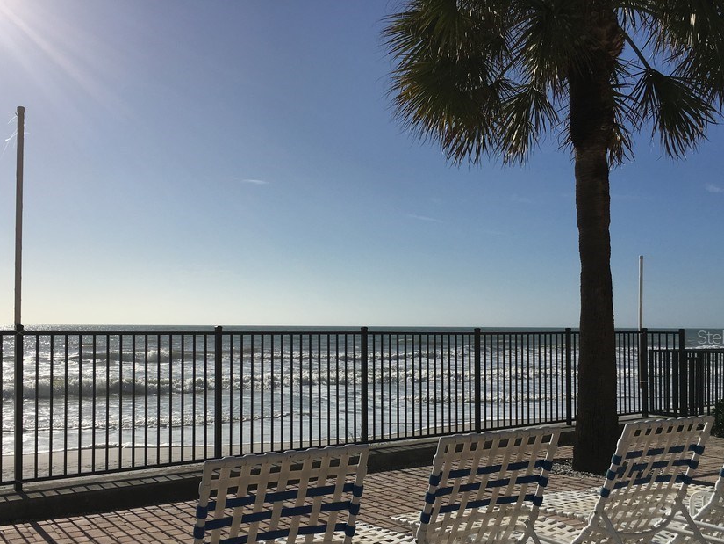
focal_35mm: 36
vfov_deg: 39.4
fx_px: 753
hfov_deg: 51.3
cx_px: 331
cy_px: 337
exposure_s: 1/6410
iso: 25
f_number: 2.2
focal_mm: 4.15
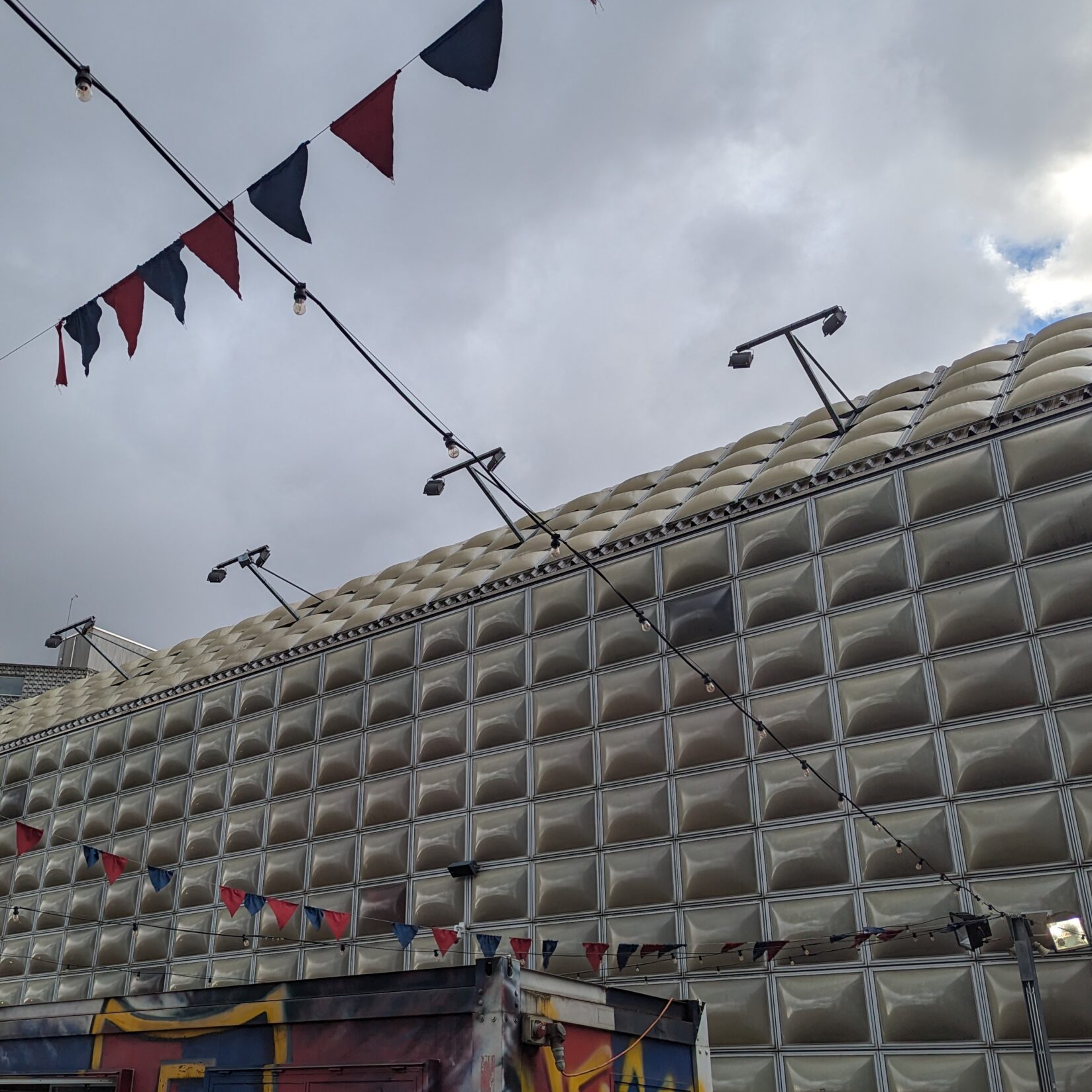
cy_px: 605
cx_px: 392
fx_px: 1178
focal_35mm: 33
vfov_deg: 49.7
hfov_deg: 49.1
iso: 45
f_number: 1.85
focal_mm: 6.81
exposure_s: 1/1099
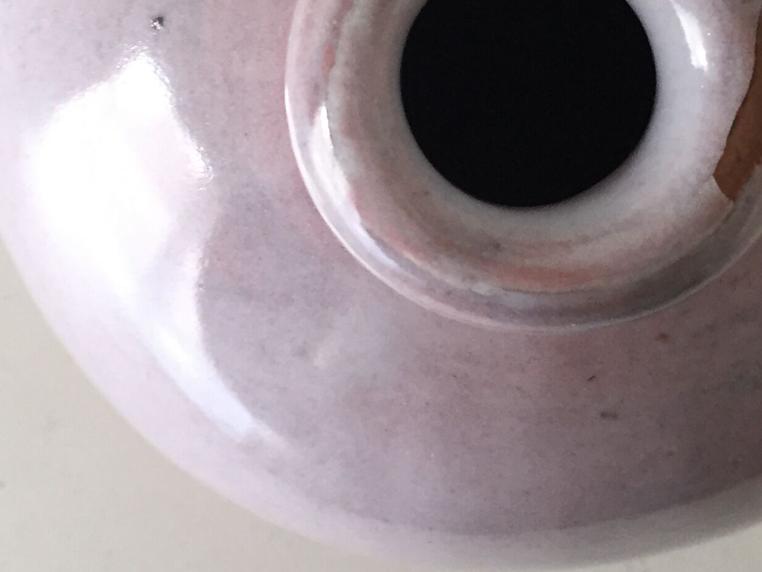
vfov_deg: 18.8
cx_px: 544
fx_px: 1695
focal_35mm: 77
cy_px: 68
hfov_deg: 25.1
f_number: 2.2
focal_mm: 4.15
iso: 160
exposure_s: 1/33
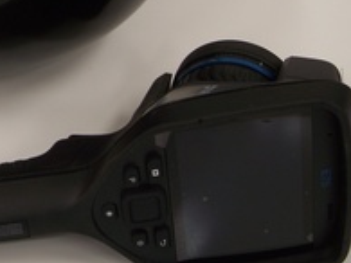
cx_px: 16
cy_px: 11
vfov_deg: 16.0
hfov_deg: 21.0
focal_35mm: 91
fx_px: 922
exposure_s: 1/30
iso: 64
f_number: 2.8
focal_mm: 7.8
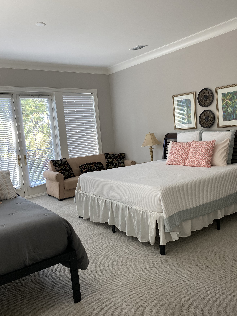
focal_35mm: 30
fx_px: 274
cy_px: 161
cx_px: 123
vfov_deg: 60.0
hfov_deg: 46.8
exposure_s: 1/121
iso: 100
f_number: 1.8
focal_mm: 4.25
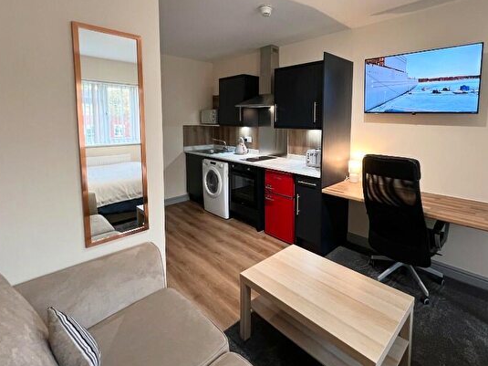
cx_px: 276
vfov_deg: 73.6
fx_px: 240
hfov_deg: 90.5
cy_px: 141
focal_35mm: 17
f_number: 1.8
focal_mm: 1.57
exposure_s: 1/50
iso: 250
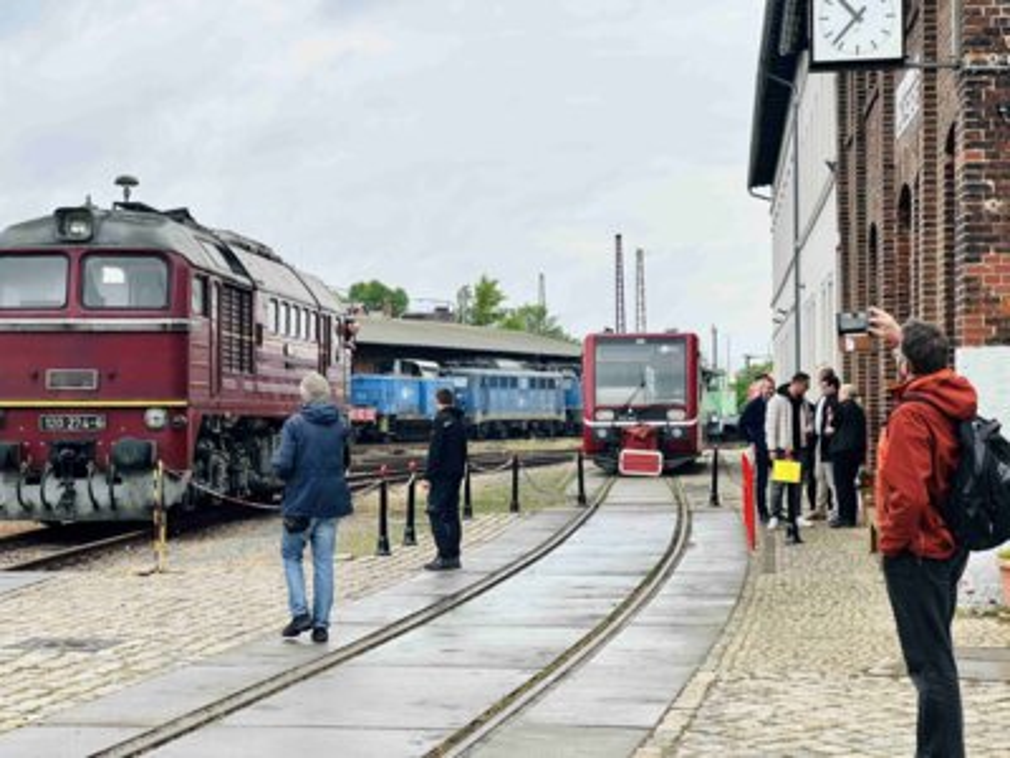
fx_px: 2247
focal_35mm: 77
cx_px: 505
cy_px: 379
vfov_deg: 19.1
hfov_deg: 25.3
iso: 32
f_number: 2.8
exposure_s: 1/438
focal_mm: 9
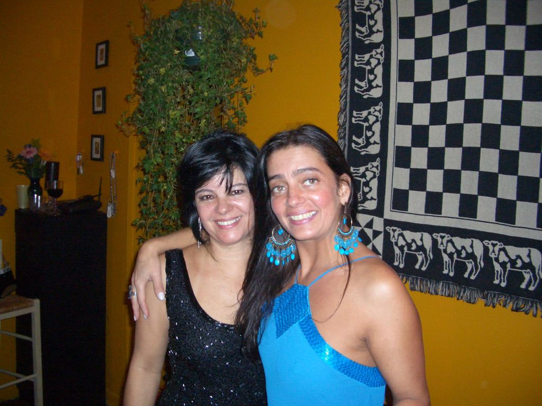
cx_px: 271
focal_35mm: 35
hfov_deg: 52.6
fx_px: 548
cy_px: 203
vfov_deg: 40.7
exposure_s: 1/60
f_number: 2.6
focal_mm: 5.8
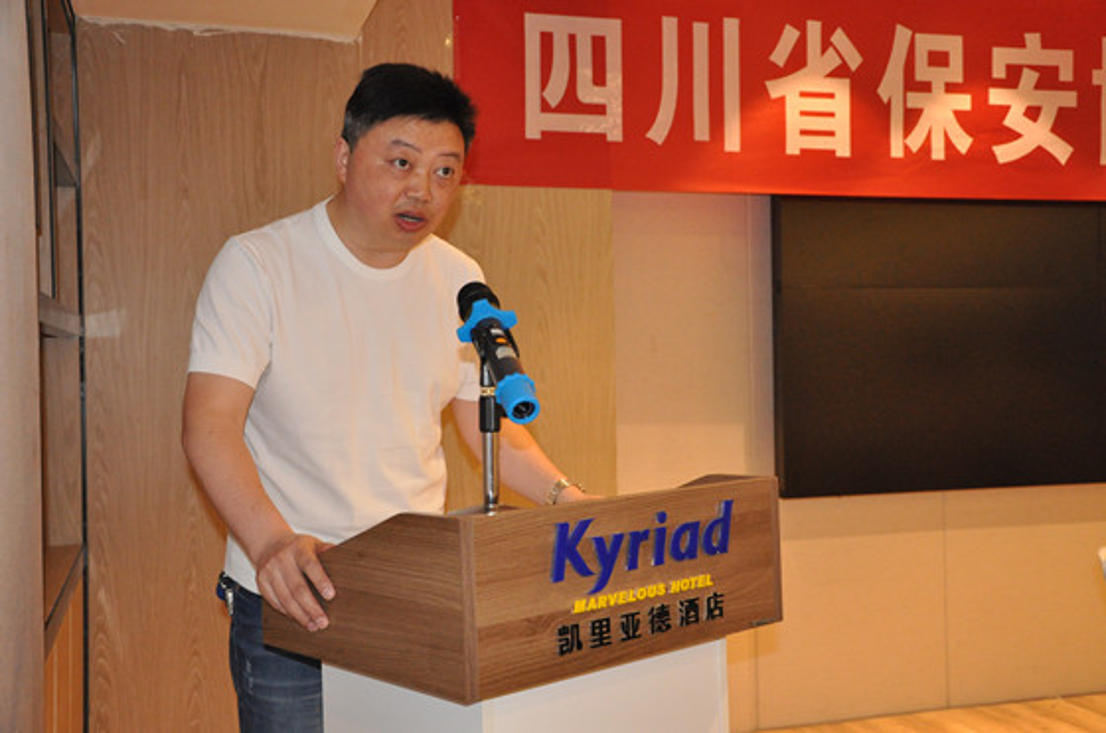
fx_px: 1288
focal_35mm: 42
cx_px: 553
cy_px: 366
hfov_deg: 46.5
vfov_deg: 31.8
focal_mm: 28
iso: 2000
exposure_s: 1/60
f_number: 5
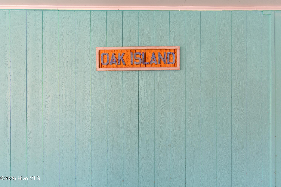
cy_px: 94
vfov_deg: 57.2
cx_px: 140
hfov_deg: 78.6
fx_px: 172
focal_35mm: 22
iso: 100
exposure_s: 1/40
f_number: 5.3
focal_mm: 15
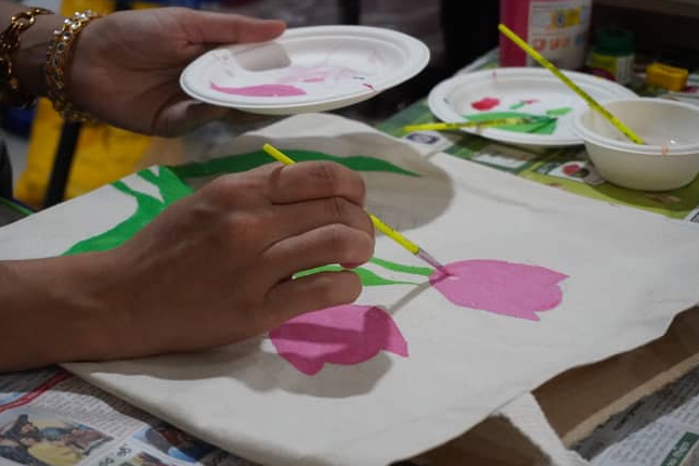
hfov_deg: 25.7
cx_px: 337
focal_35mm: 79
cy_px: 243
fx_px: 1534
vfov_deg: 17.3
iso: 6400
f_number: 5.6
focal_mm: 50
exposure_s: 1/160
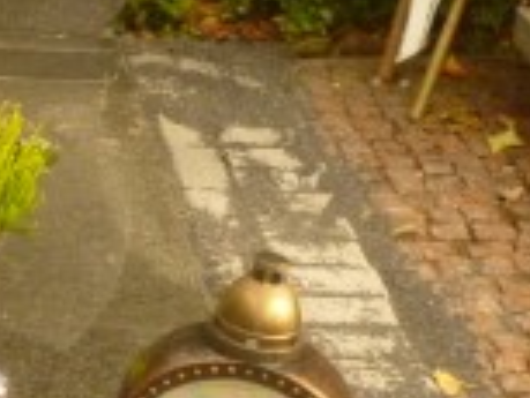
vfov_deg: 12.7
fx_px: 1793
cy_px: 208
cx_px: -132
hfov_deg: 16.1
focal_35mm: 117
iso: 200
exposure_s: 1/250
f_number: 3.3
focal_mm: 5
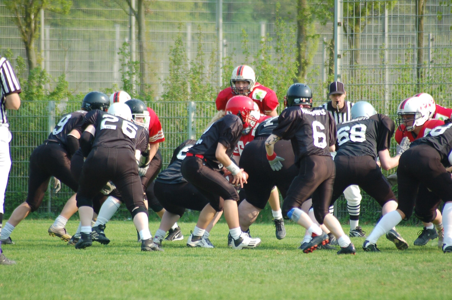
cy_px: 150
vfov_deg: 3.0
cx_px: 226
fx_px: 5639
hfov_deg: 4.6
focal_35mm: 450
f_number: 5.6
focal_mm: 300
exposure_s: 1/500
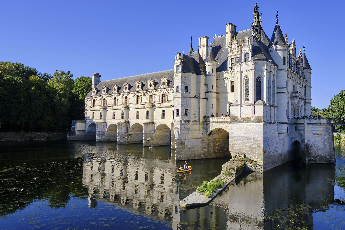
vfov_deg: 53.1
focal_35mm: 24
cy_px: 115
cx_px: 172
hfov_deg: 73.7
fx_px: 230
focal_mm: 16
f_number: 5
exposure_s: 1/850
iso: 160
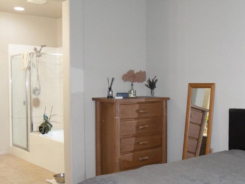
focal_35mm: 51
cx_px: 163
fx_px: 361
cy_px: 112
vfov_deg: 28.5
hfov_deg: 37.1
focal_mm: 6.3
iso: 400
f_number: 3.5
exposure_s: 1/45
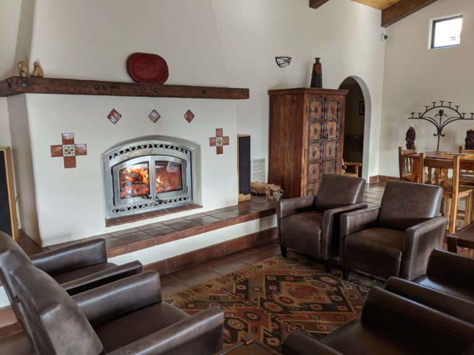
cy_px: 178
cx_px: 237
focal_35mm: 27
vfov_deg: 51.4
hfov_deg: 65.3
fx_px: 370
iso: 90
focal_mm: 4.44
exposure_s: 1/120
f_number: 1.8
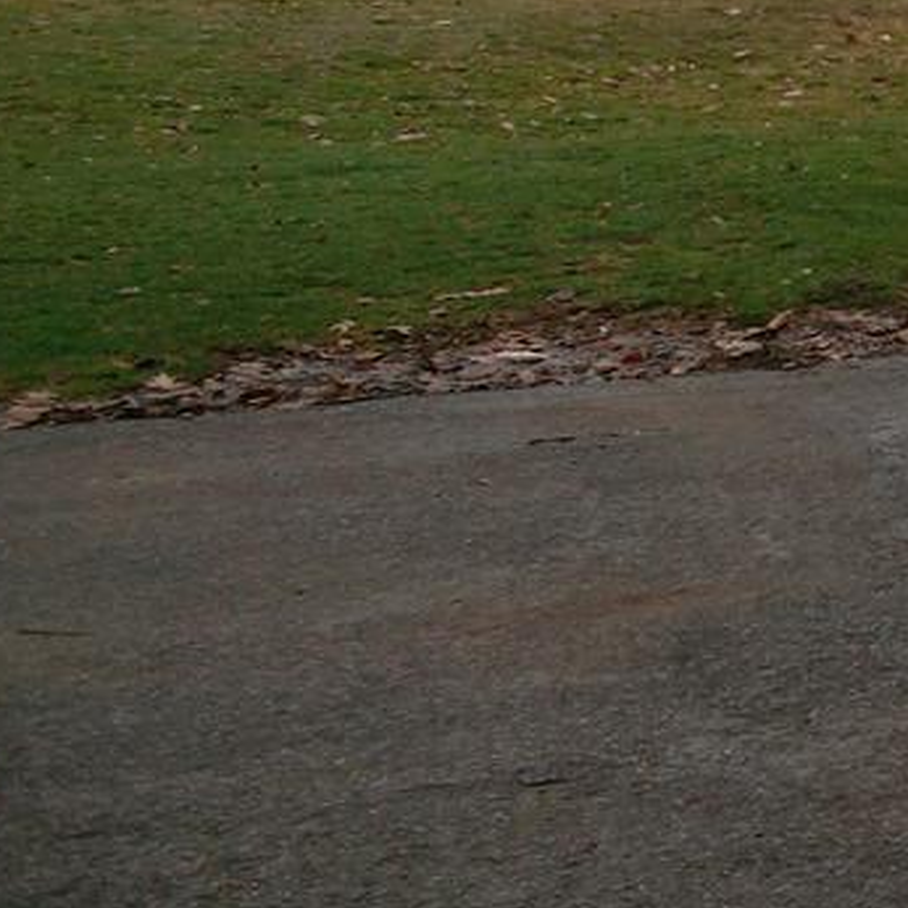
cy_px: -282
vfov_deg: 13.8
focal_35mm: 121
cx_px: 2661
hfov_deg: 10.5
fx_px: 3591
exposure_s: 1/125
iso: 100
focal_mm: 16
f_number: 7.1
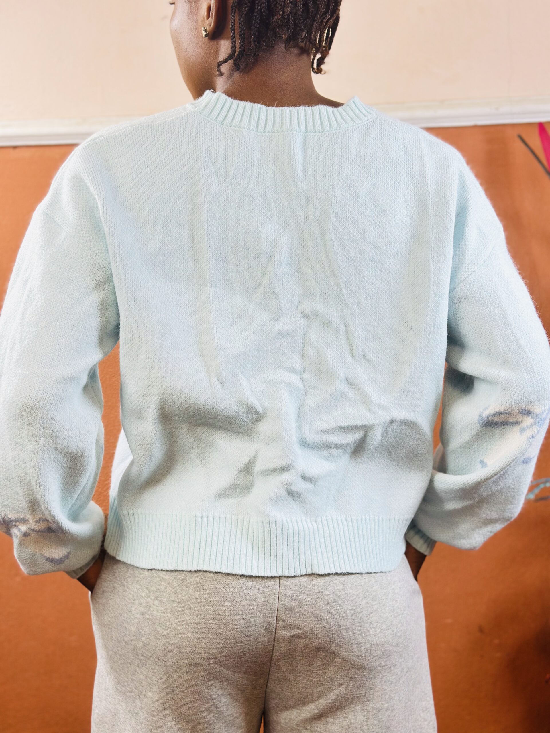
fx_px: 1017
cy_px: 366
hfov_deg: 30.3
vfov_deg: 39.7
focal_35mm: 48
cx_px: 275
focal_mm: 6.86
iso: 80
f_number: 1.78
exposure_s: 1/50
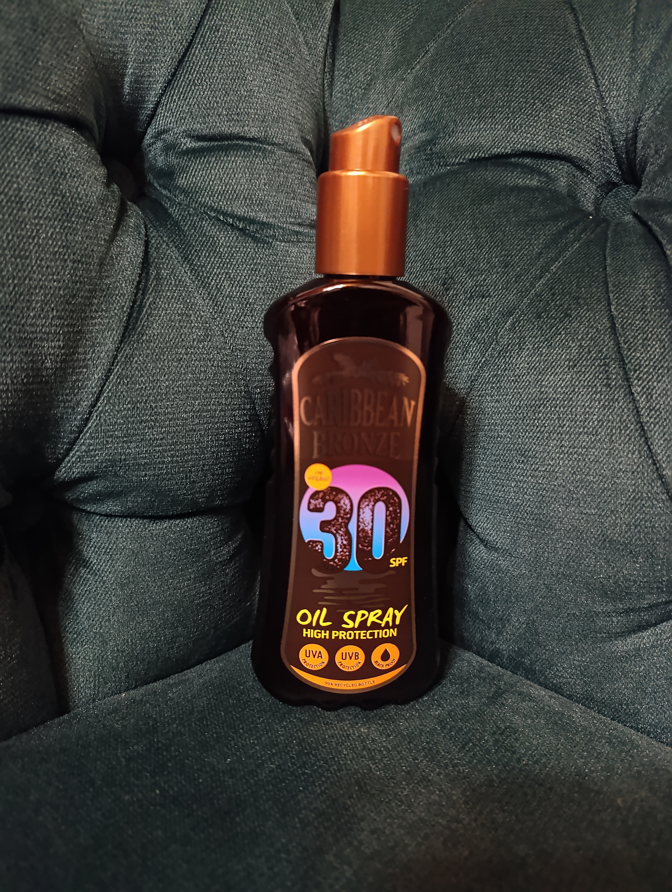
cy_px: 446
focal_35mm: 23
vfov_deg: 73.8
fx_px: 594
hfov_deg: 59.0
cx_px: 336
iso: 10000
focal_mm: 6.14
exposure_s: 1/20
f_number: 1.6
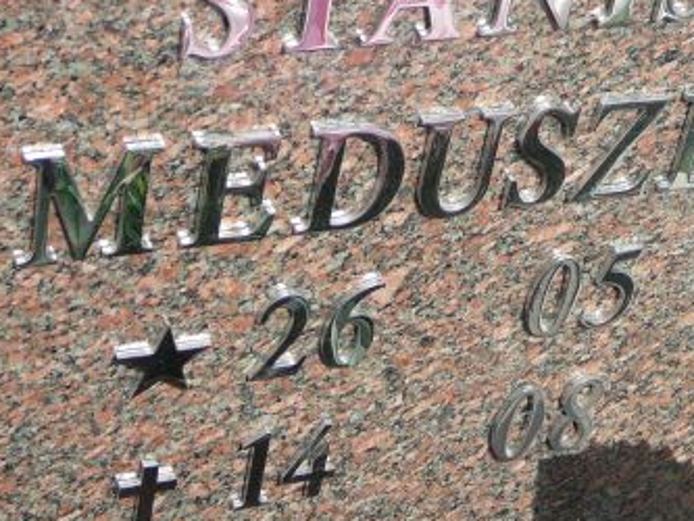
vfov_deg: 14.7
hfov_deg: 19.5
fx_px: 2006
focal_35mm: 100
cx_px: 521
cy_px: 113
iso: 80
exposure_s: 1/800
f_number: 3.4
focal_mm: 7.8
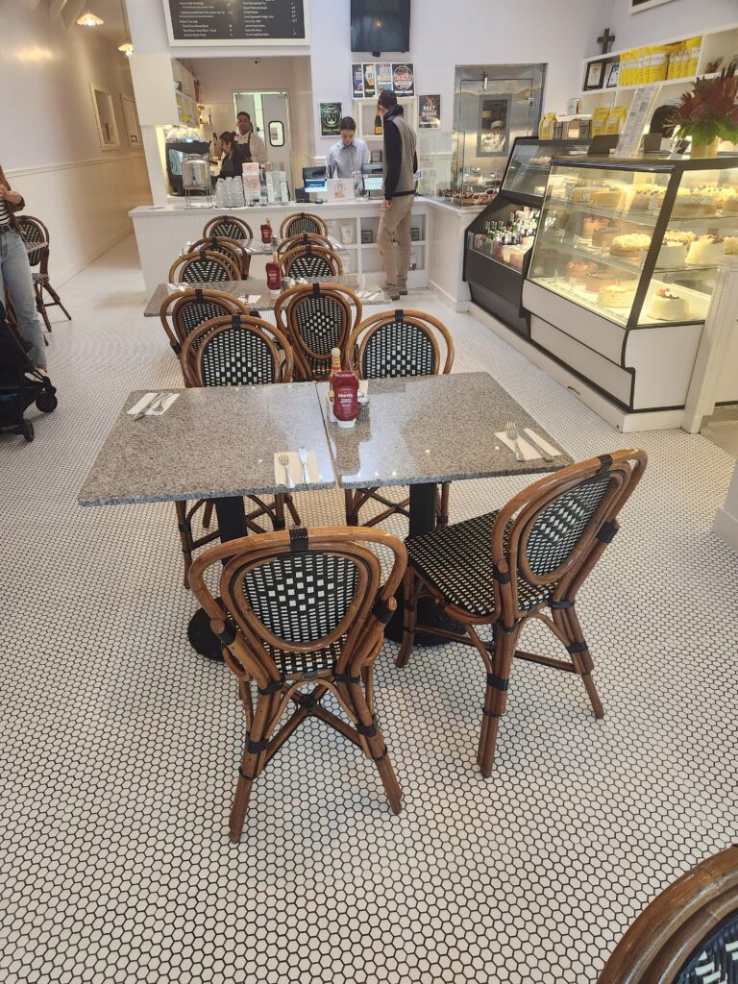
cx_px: 369
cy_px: 492
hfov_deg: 58.9
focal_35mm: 23
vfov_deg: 73.9
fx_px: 654
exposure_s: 1/120
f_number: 1.8
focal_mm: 5.4
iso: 400
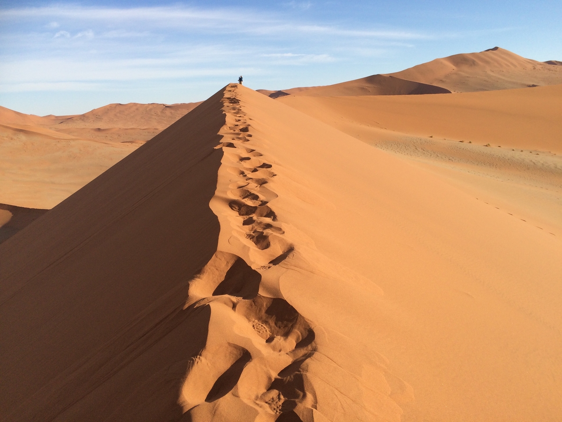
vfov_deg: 48.2
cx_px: 281
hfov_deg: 61.7
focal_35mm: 29
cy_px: 211
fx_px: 471
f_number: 2.2
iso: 32
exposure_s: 1/2160
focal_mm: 4.15
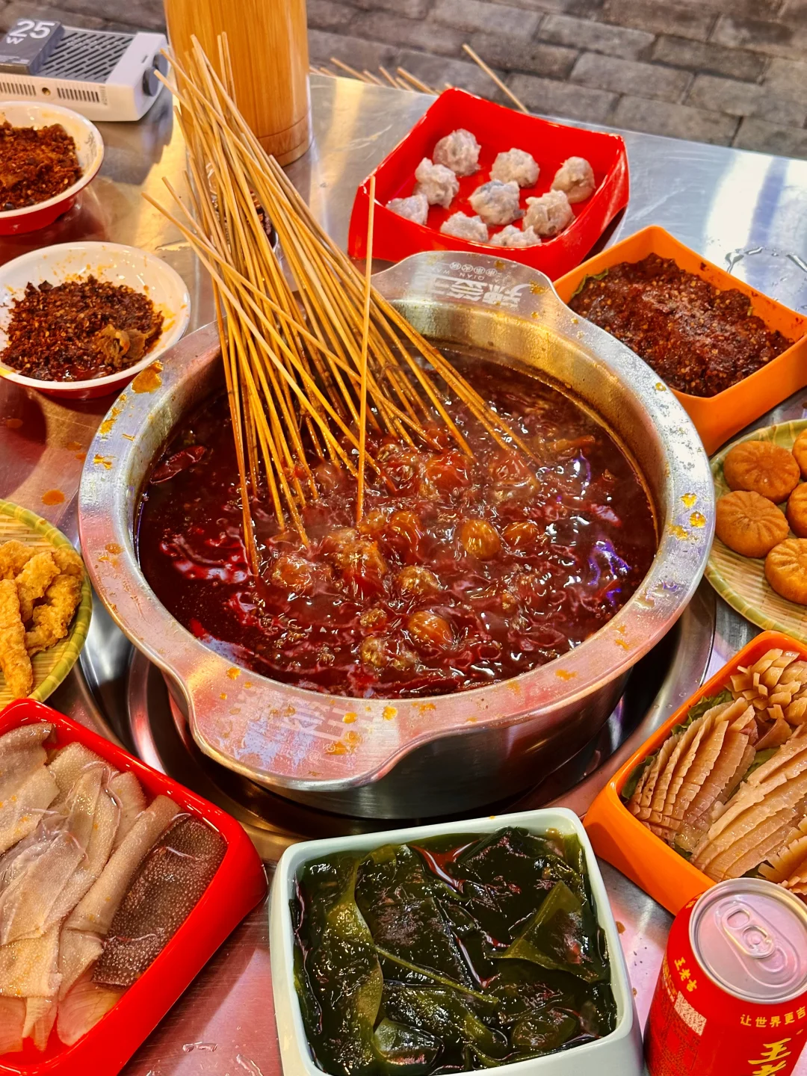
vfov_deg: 39.7
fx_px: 1492
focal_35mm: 48
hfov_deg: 30.3
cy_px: 538
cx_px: 404
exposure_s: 1/50
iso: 200
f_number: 1.78
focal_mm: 6.86
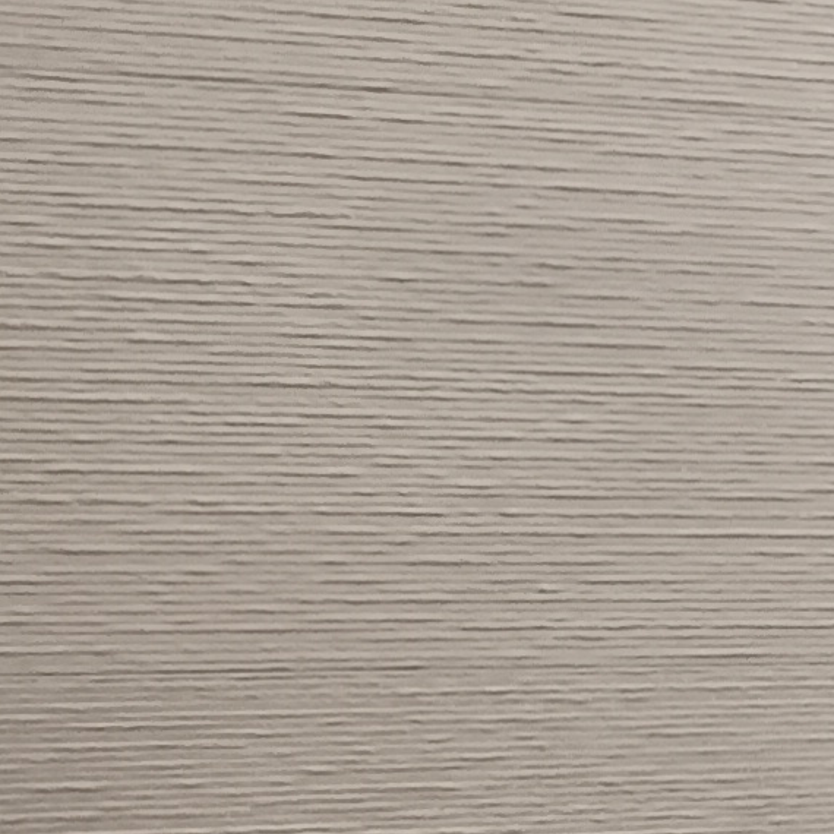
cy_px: 1014
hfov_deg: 20.3
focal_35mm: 81
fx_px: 2208
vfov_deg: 20.0
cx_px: 947
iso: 346
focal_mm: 1.65
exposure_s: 1/33.3
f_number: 2.2
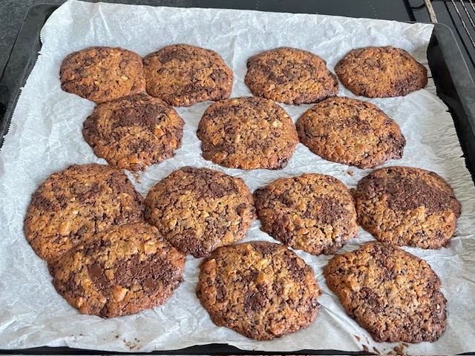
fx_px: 343
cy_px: 178
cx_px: 238
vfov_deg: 54.9
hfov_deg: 69.4
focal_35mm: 25
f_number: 1.6
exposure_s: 1/50
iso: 320
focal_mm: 5.1
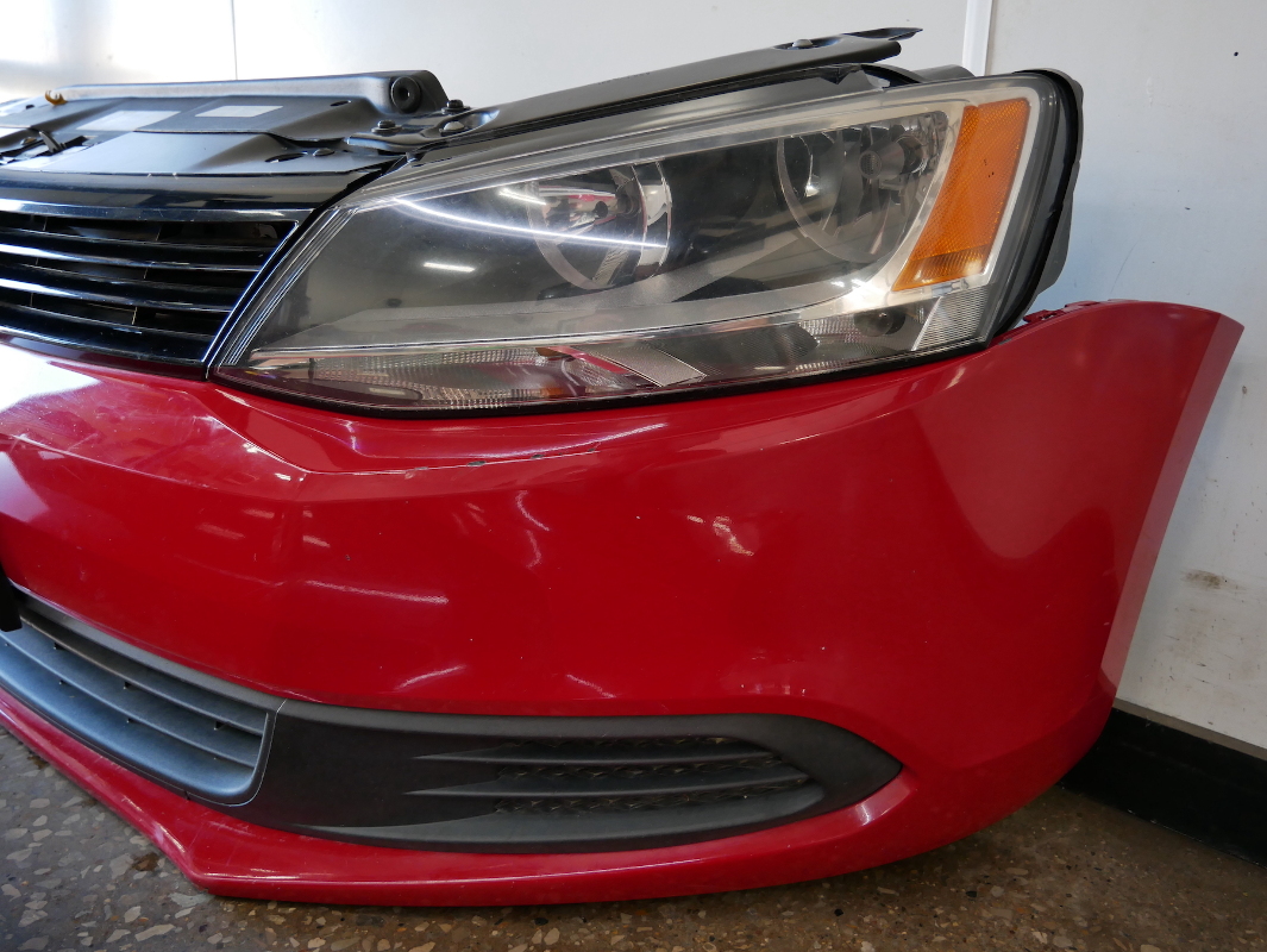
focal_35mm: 30
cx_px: 634
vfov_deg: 46.8
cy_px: 476
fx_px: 1099
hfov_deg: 59.9
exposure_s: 1/60
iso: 400
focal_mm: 15
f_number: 3.7
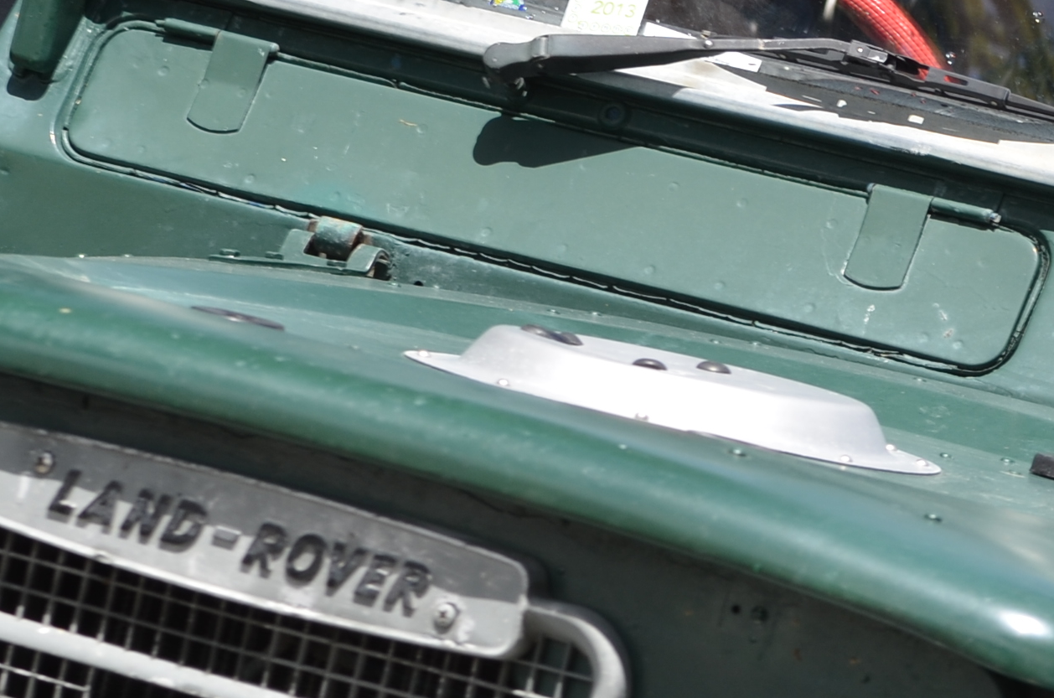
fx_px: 7084
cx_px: 613
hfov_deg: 8.5
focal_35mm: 242
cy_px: 729
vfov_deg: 5.6
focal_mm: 55
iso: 125
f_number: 8
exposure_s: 1/250
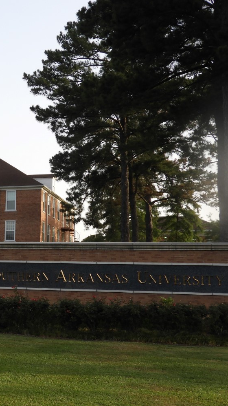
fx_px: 677
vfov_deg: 33.3
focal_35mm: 63
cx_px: -56
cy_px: 213
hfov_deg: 18.0
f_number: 3.8
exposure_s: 1/250
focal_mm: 7.2
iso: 100
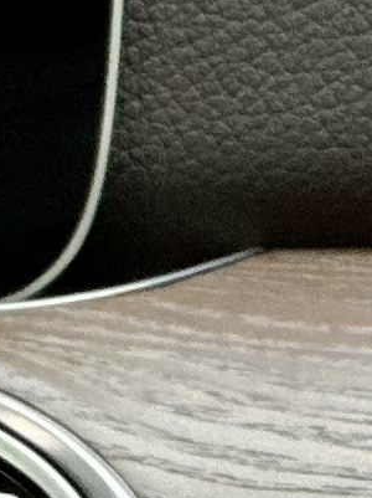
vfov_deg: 2.6
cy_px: 401
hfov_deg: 1.9
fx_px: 11122
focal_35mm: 775
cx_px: -1384
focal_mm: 9
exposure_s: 1/33
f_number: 2.8
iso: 125
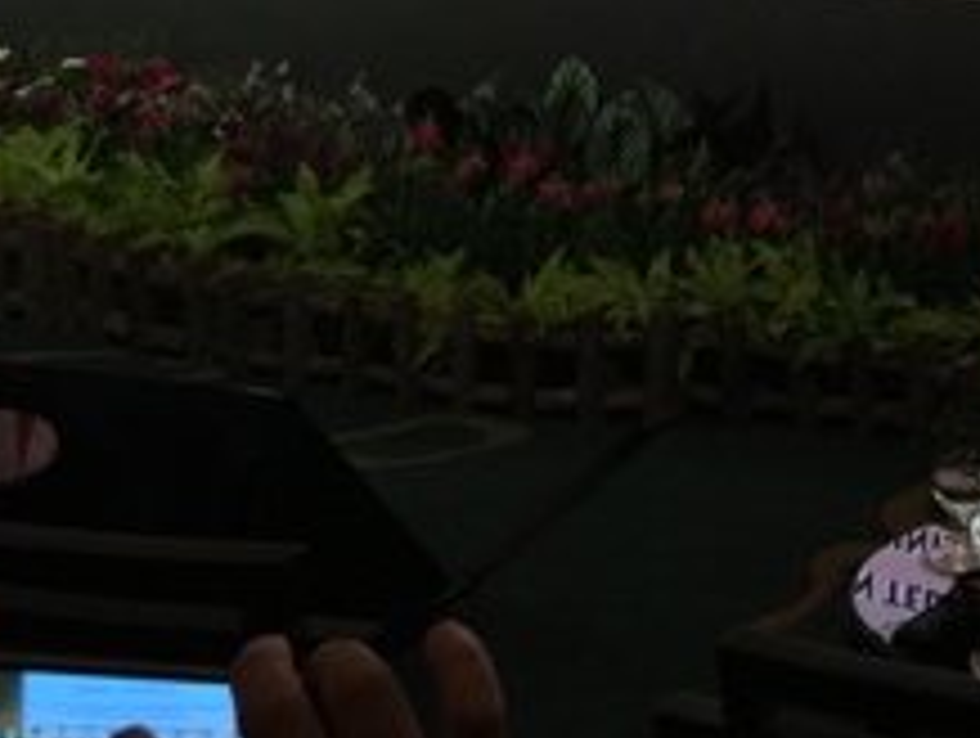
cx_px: 1398
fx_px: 2409
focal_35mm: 85
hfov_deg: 20.3
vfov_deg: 16.4
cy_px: -234
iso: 50
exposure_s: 1/30
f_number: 2.2
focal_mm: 4.15
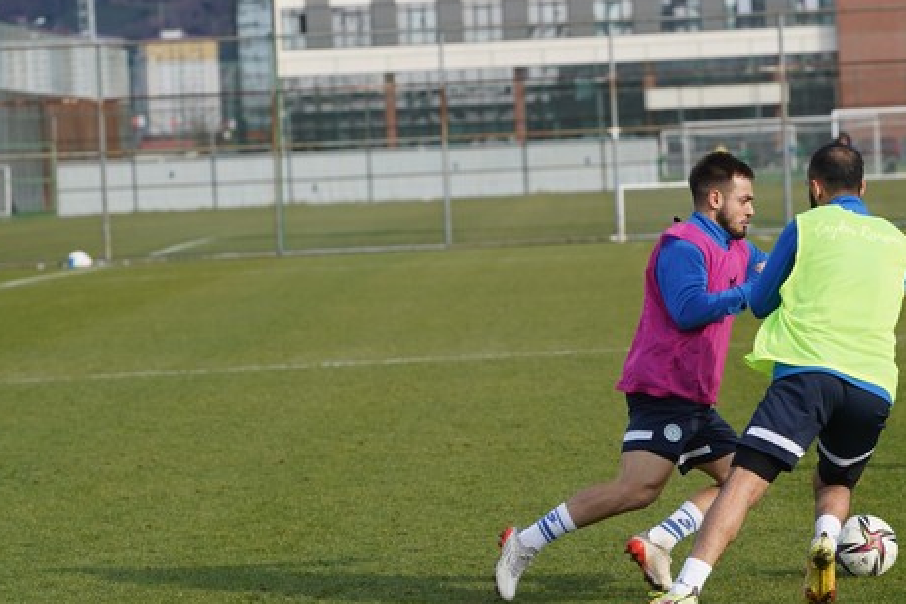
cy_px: 306
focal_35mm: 208
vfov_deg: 6.6
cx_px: 543
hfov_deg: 9.9
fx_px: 5236
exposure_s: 1/1000
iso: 500
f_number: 5.6
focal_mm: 142
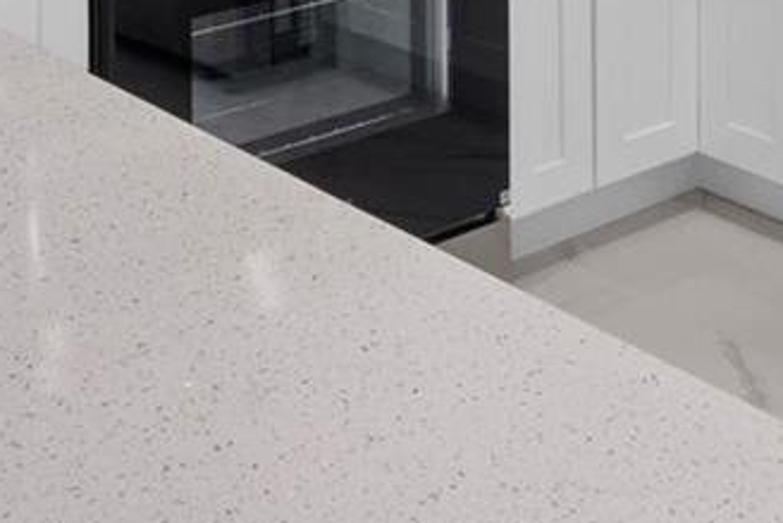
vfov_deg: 14.8
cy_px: -480
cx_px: 599
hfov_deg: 25.6
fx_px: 1697
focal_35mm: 78
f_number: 11
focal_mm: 16
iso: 800
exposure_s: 1/25
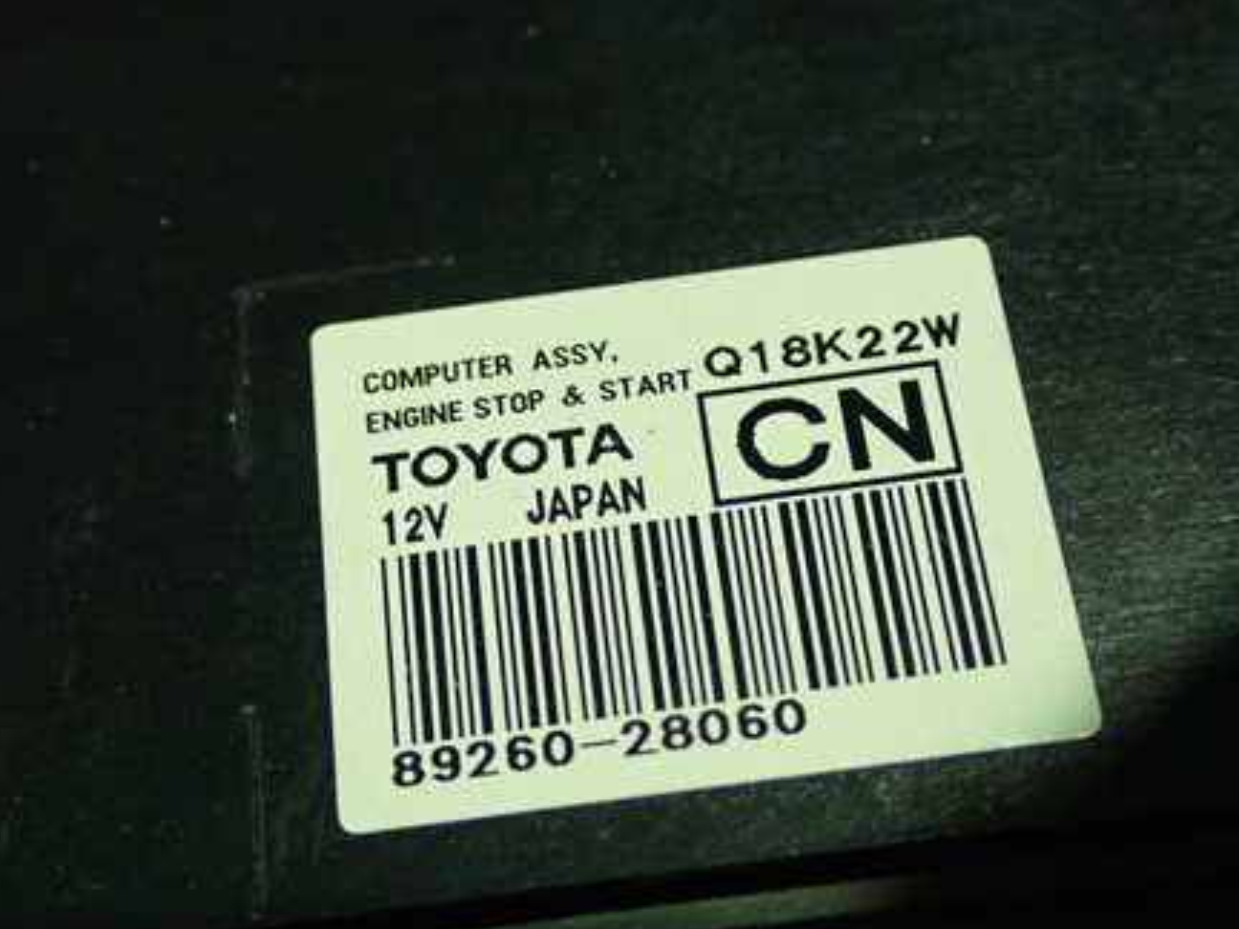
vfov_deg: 25.6
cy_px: 548
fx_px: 2040
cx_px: 608
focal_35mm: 57
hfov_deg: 33.8
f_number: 2.8
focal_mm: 7.31
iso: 800
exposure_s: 1/40
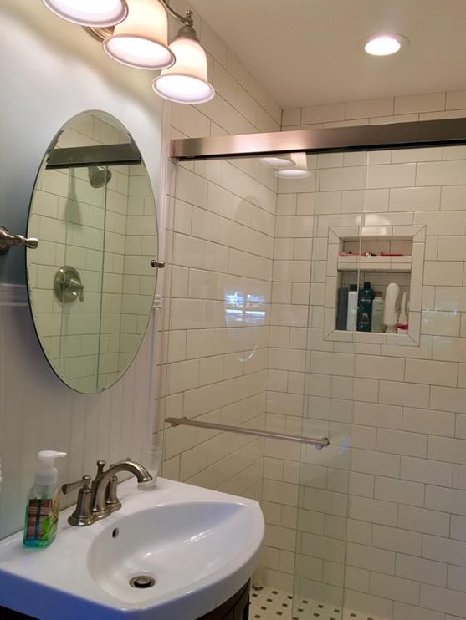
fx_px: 538
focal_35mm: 30
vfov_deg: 59.9
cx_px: 239
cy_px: 313
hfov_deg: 46.8
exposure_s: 1/40
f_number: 2.2
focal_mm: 4.15
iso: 25
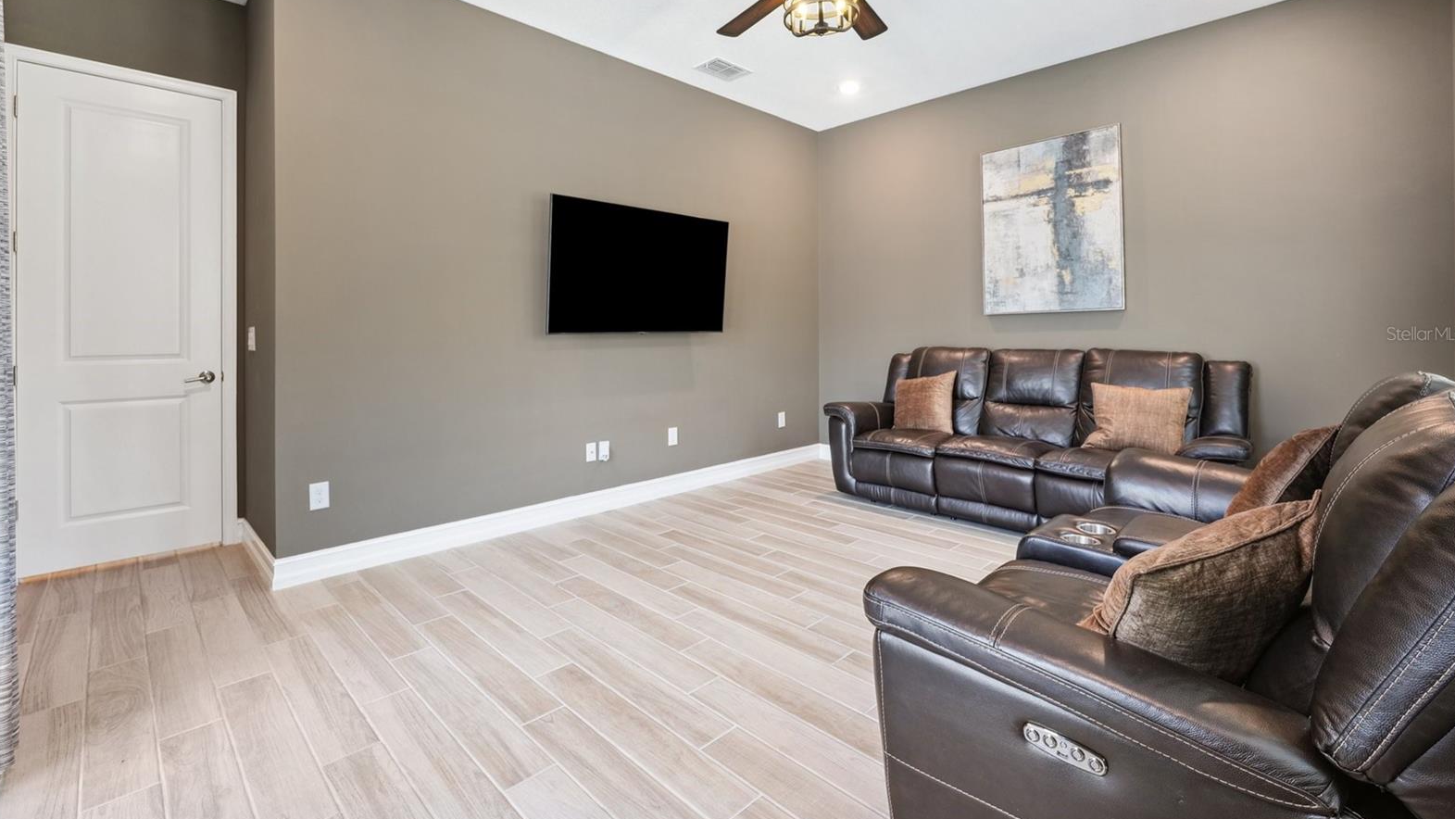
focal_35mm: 16
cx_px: 728
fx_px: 617
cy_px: 334
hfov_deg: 99.4
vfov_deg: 66.5
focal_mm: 15
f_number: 8
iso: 400
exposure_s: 1/4
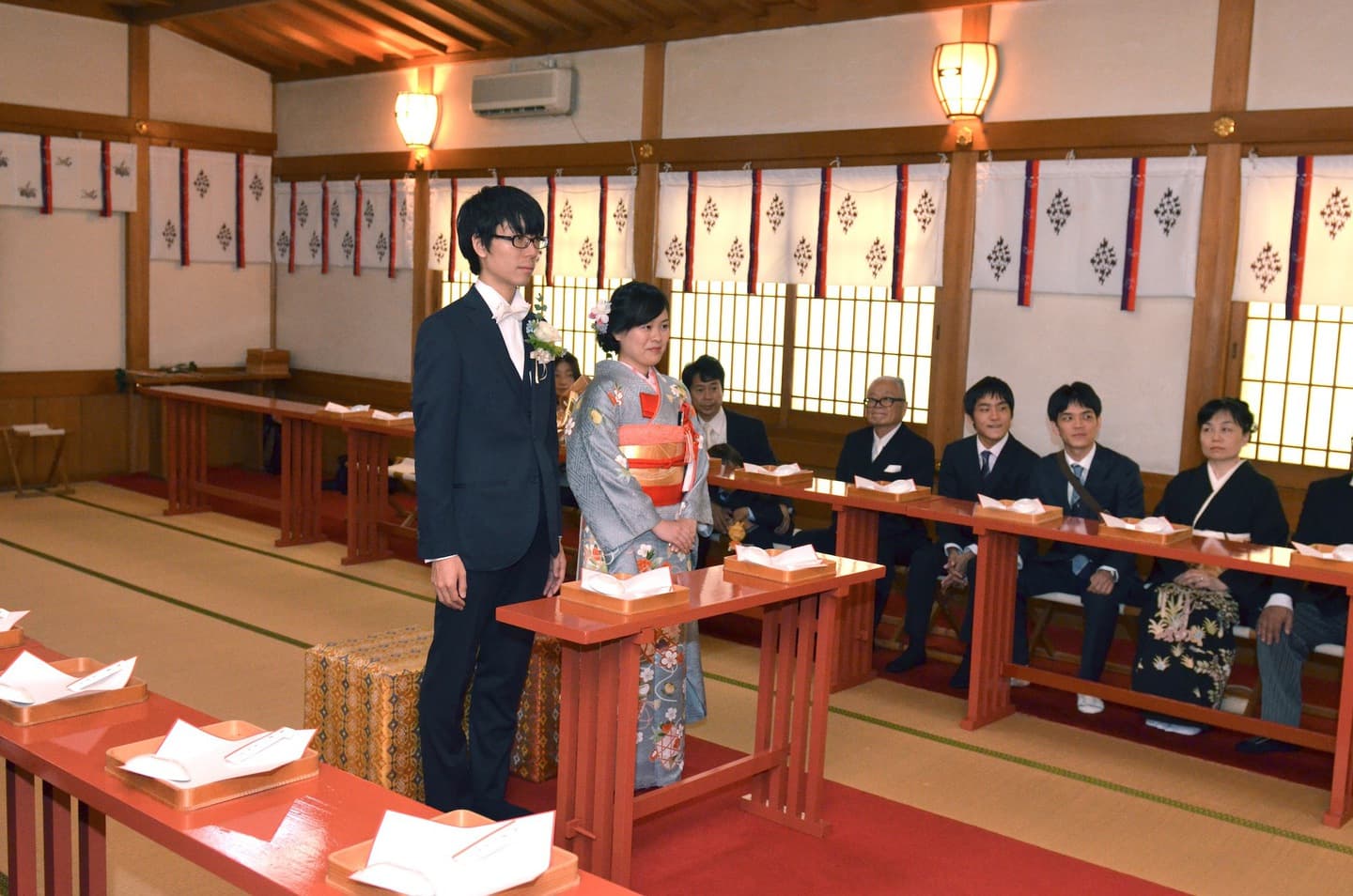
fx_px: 1350
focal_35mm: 36
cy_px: 448
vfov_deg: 36.7
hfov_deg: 53.2
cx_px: 676
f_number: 4
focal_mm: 24
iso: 2000
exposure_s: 1/60
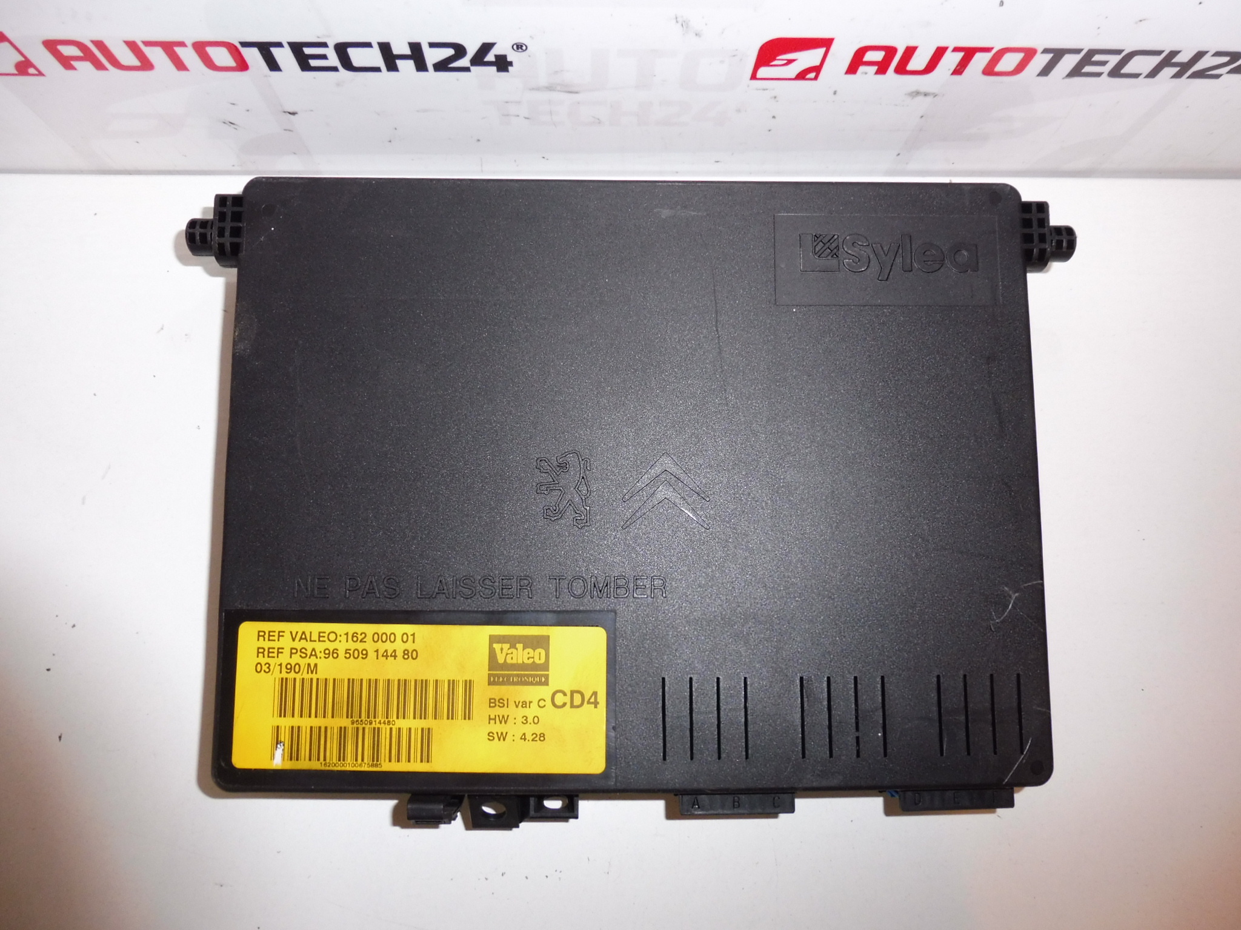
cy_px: 465
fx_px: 860
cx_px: 620
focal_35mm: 24
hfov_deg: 71.6
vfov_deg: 56.8
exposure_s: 1/60
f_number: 3.5
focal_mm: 4.3
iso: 200
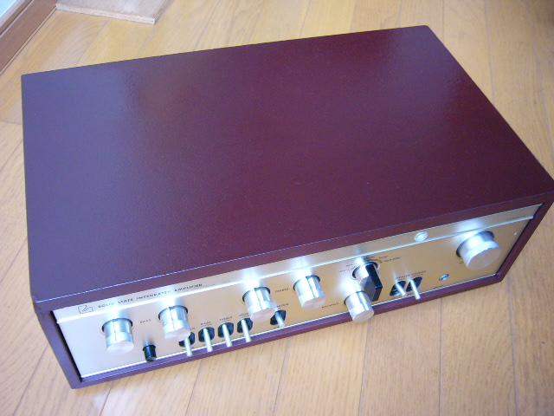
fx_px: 560
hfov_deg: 52.6
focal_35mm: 35
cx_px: 277
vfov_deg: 40.7
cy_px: 208
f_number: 2.8
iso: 200
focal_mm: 5.8
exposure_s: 1/8
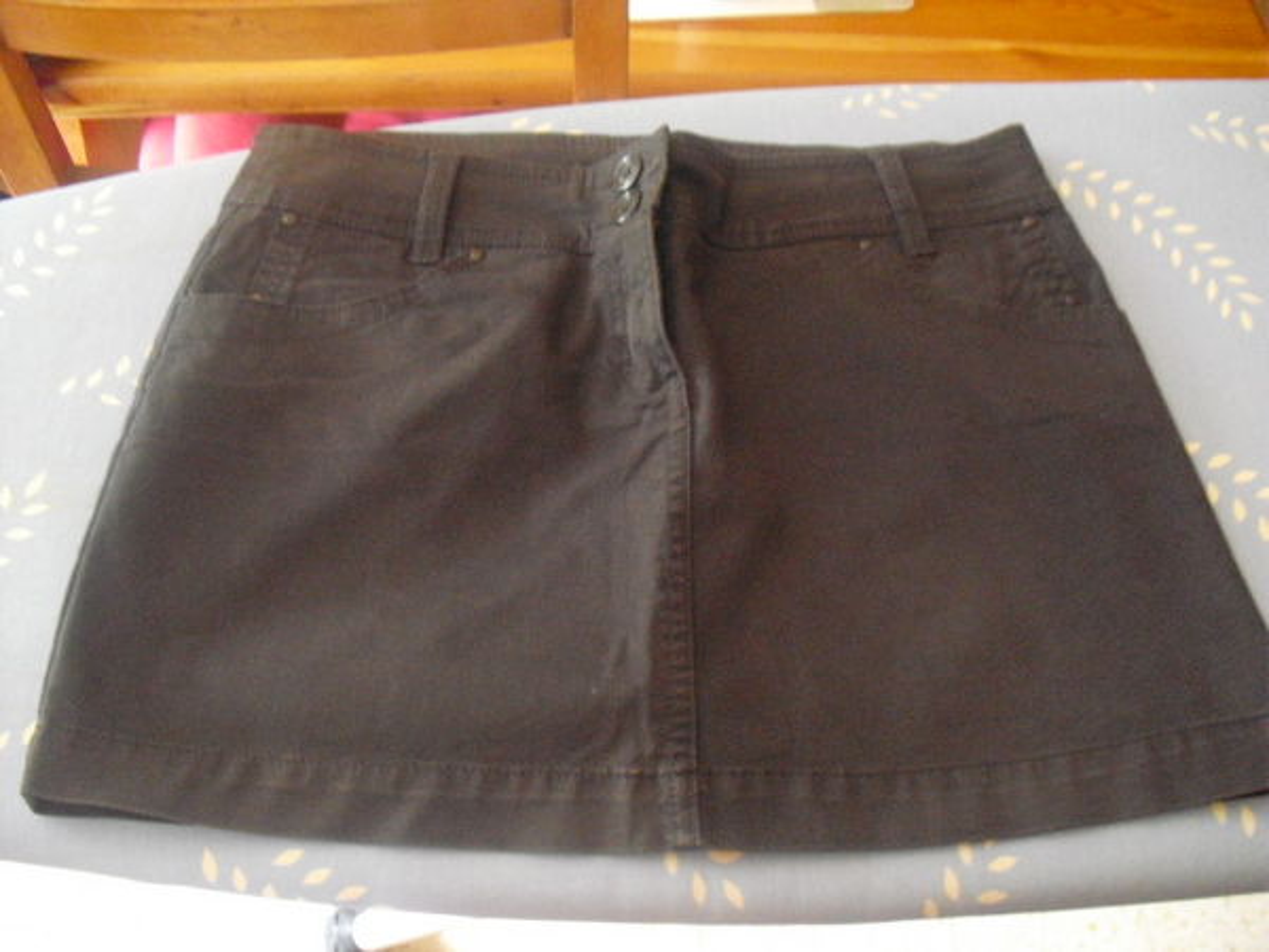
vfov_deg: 39.7
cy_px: 476
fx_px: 1320
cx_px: 634
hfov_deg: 51.4
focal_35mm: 36
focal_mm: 6.3
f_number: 3.1
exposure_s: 1/8
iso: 800
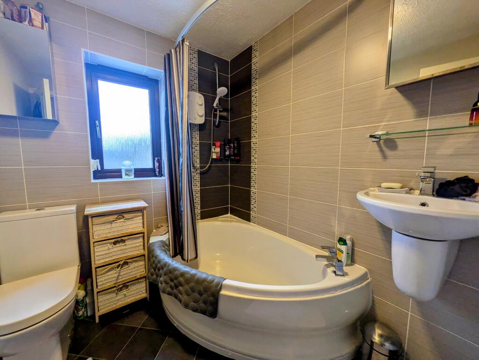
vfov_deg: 85.7
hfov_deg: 102.0
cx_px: 240
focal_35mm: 14
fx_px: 194
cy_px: 180
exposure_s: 1/50
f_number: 2.2
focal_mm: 1.83
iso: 43
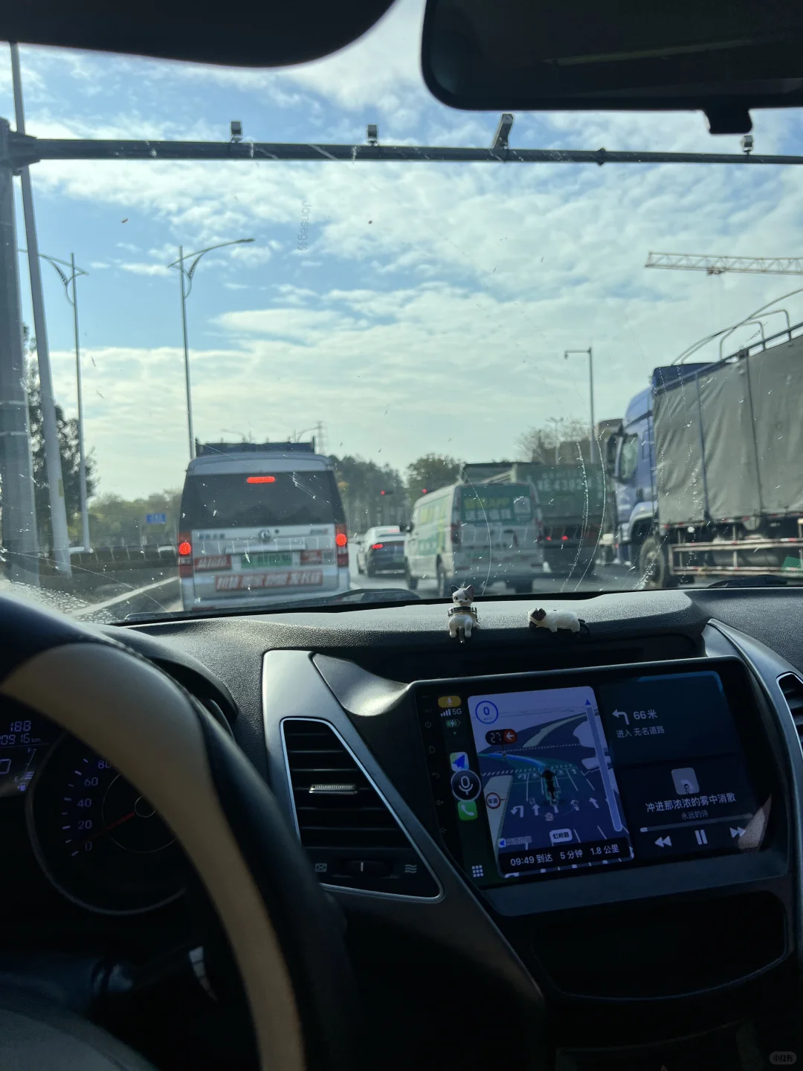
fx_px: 804
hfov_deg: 53.1
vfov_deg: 67.3
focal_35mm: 26
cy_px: 536
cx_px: 402
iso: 50
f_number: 1.5
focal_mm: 5.7
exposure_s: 1/6993
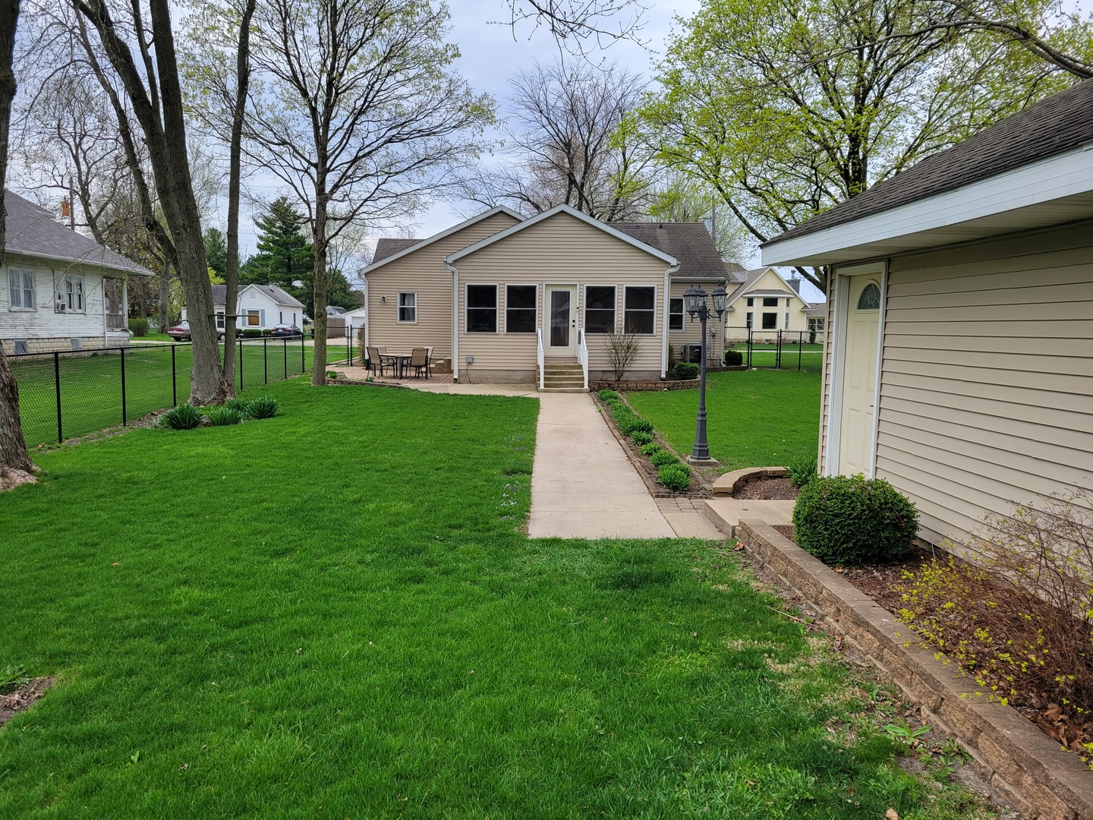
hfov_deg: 67.3
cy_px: 410
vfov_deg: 53.1
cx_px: 546
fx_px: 821
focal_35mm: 26
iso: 40
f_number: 1.8
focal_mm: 5.4
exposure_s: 1/827
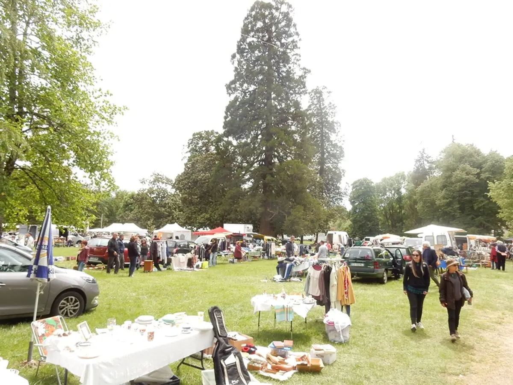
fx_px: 370
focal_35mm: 25
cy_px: 192
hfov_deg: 69.4
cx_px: 256
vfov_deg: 54.9
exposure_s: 1/160
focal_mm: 4.5
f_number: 4.8
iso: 125
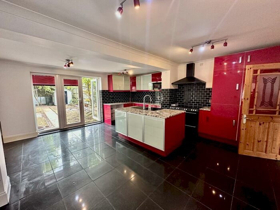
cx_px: 140
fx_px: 113
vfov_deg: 85.7
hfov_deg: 102.1
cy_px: 105
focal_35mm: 14
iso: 250
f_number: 2.2
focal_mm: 2.22
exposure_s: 1/99
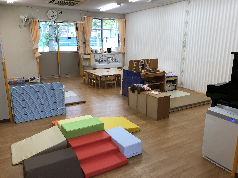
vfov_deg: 49.7
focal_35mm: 28
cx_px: 119
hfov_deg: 63.4
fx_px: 193
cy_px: 89
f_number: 1.8
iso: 40
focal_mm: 3.99
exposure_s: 1/100
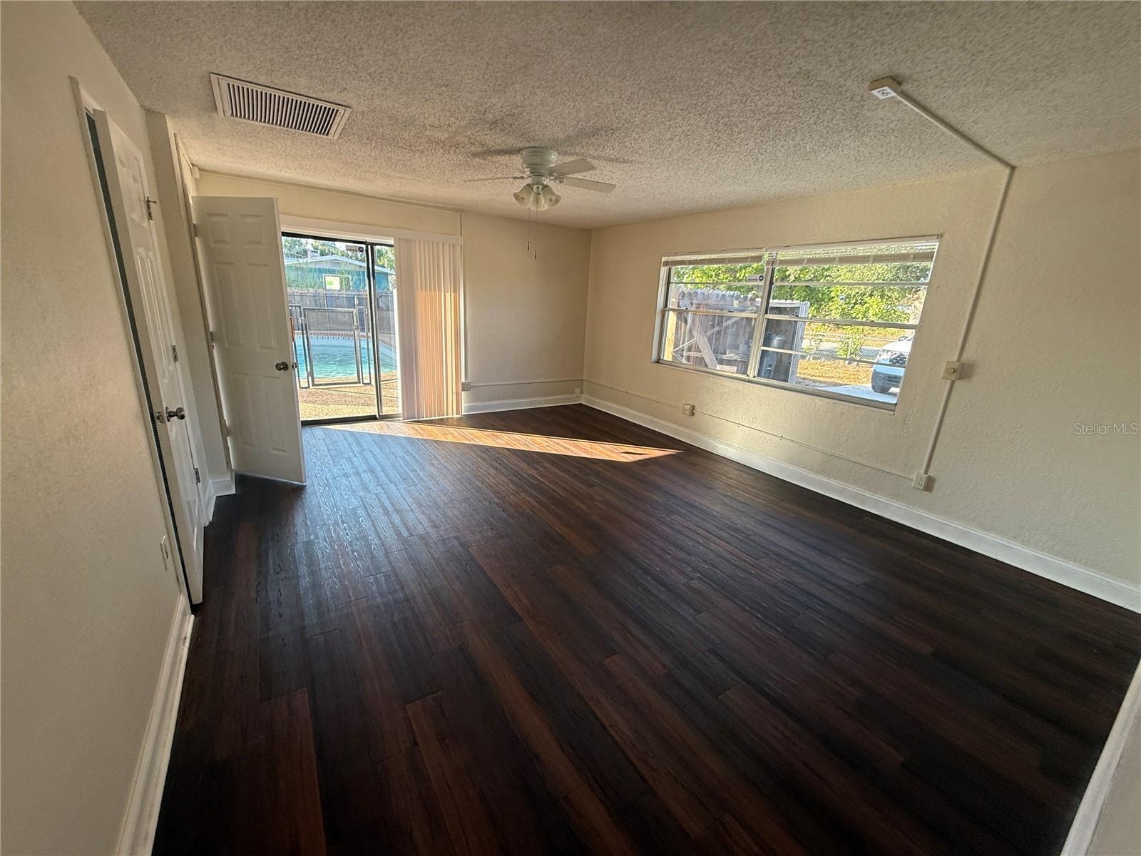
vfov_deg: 85.7
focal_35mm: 14
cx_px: 570
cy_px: 428
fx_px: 461
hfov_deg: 102.1
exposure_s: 1/120
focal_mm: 2.22
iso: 50
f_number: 2.2
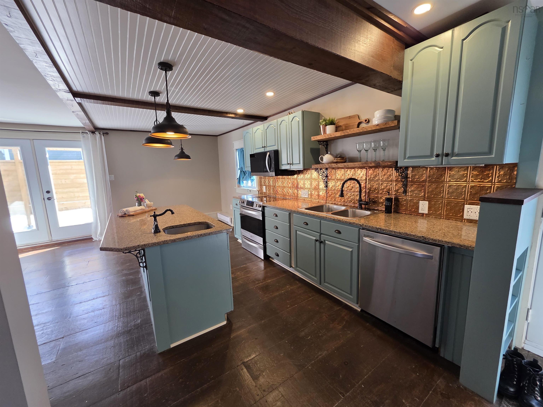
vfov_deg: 89.9
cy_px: 204
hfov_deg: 106.2
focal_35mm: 13
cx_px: 272
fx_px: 204
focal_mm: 2.2
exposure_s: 1/120
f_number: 1.9
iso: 200
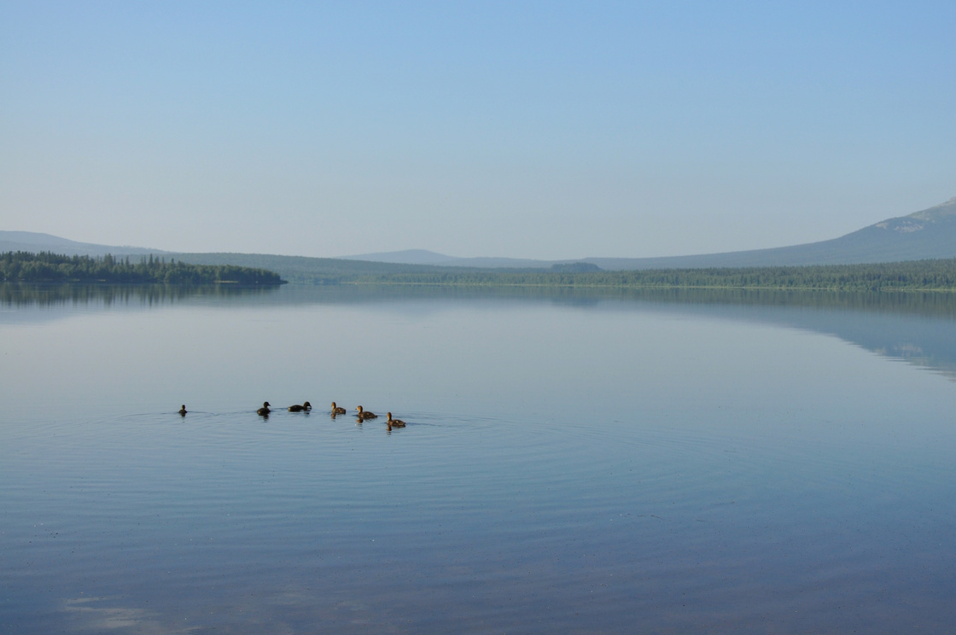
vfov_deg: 22.6
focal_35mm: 60
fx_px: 1591
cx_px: 592
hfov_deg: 33.3
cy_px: 282
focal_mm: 32
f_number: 7.1
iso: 200
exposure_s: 1/1000
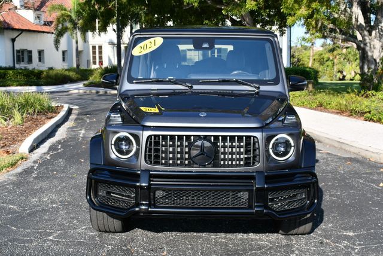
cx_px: 192
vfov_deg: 25.1
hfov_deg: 36.8
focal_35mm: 54
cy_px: 128
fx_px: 575
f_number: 8
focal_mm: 27
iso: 160
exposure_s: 1/250
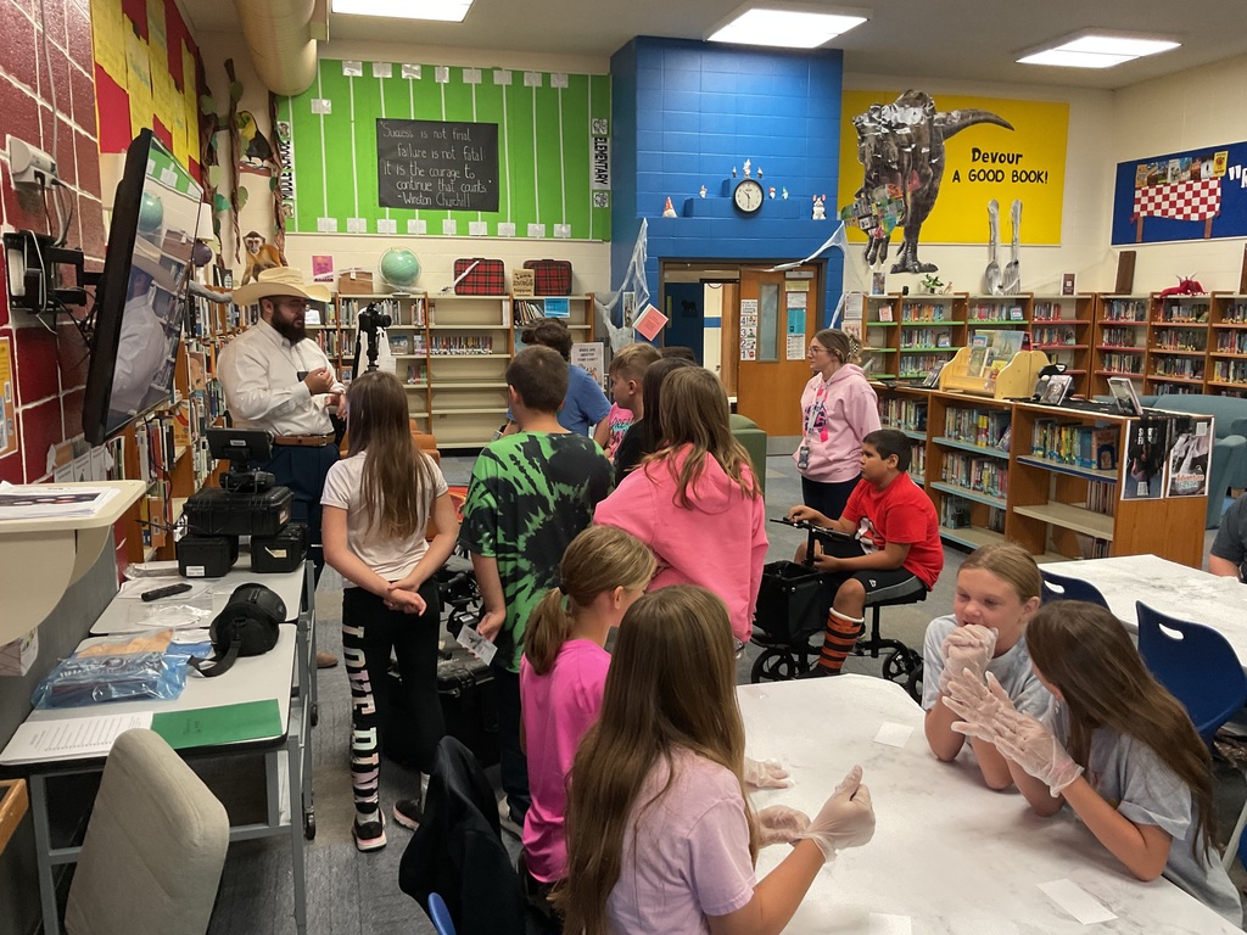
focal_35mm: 29
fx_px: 1045
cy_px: 468
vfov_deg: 48.2
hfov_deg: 61.7
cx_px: 624
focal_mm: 3
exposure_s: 1/60
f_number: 1.8
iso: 125
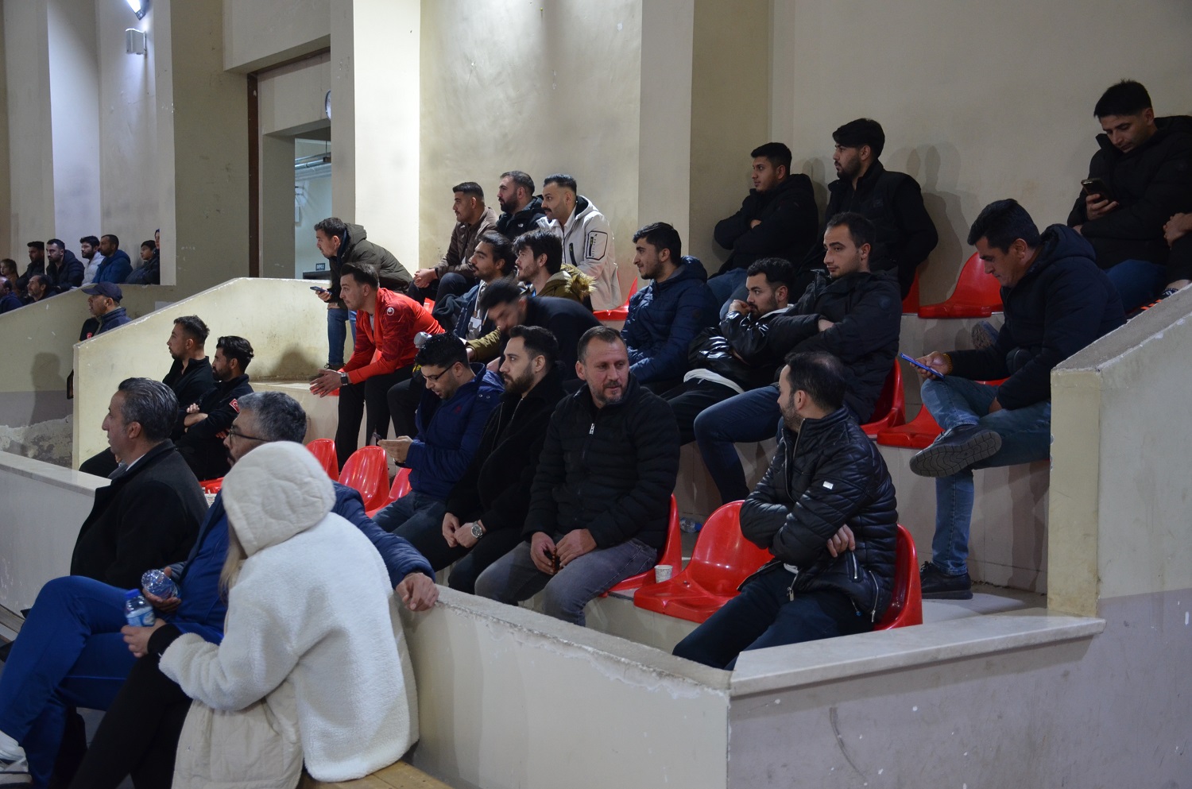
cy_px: 394
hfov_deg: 43.7
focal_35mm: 45
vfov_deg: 29.7
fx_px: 1487
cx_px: 596
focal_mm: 30
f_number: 4
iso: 1000
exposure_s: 1/30
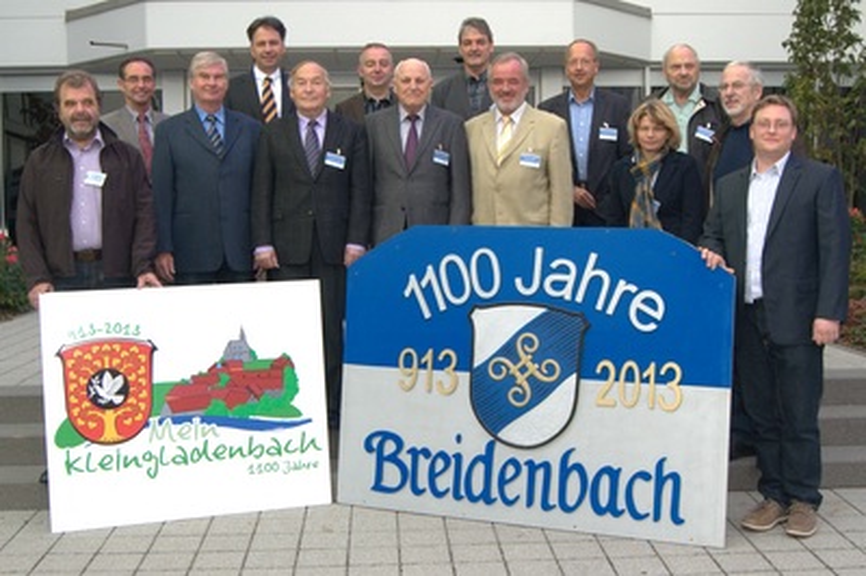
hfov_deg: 53.2
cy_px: 288
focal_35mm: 36
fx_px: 865
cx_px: 433
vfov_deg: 36.8
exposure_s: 1/125
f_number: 5.6
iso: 320
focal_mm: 24
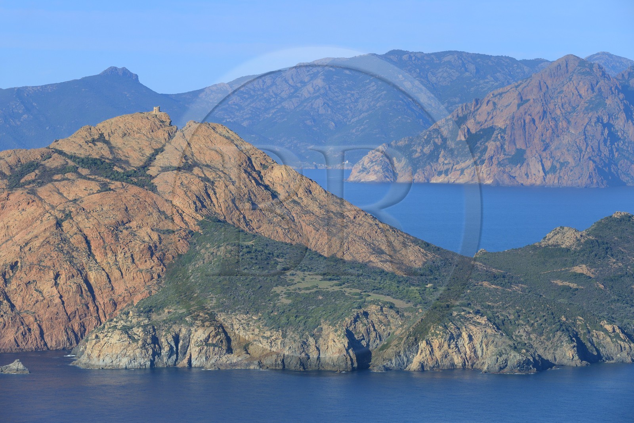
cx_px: 317
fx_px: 2993
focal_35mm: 170
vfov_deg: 8.1
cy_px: 212
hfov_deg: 12.1
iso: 400
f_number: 11
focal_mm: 170
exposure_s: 1/1000
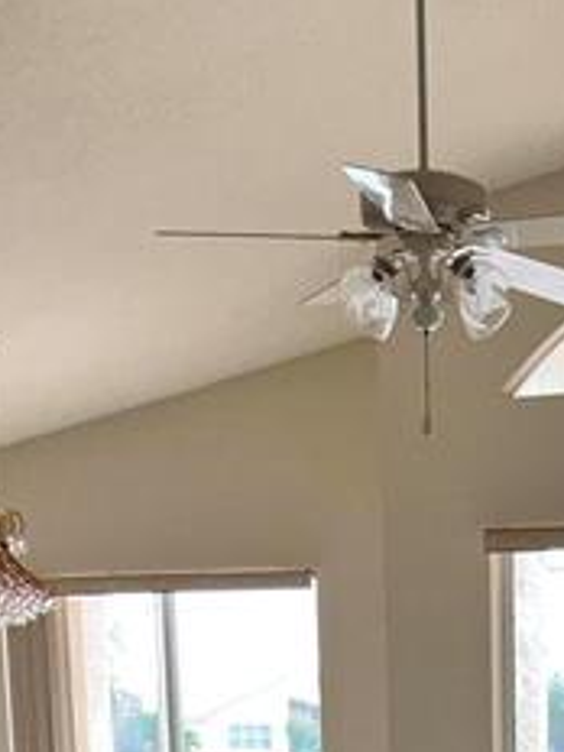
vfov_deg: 20.1
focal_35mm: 86
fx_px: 1868
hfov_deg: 16.8
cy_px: 1083
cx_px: 554
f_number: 1.5
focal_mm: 5.7
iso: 80
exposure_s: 1/414
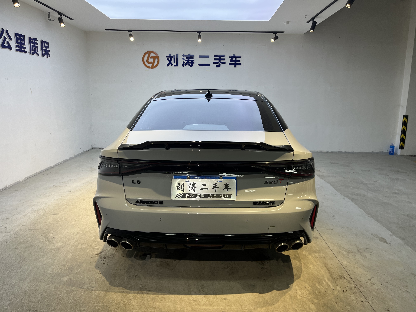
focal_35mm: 26
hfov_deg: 67.3
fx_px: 312
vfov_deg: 53.1
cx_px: 208
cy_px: 156
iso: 32
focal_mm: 5.1
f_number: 1.6
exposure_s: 1/120
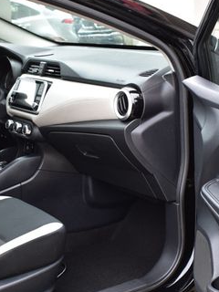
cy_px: 153
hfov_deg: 19.6
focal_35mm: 75
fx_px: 633
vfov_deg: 26.0
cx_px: 109
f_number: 8
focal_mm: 26
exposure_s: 1/60
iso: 400
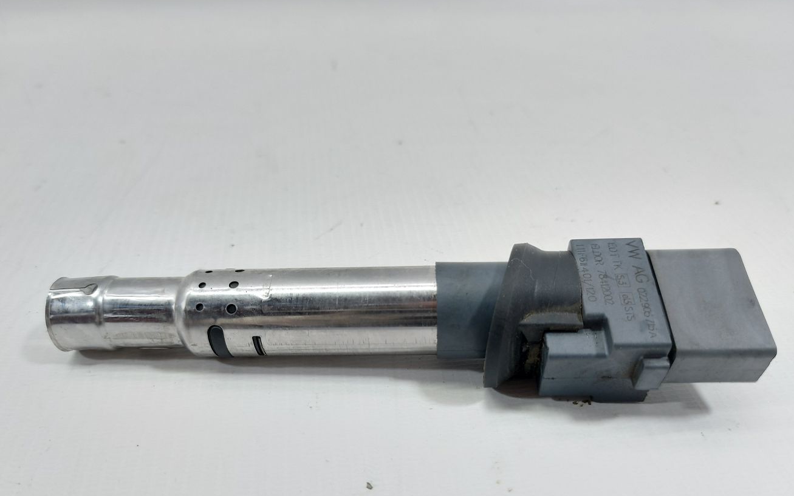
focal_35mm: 27
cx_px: 402
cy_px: 298
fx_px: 584
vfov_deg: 45.8
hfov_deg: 68.4
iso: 100
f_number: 1.8
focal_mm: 5.23
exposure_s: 1/50
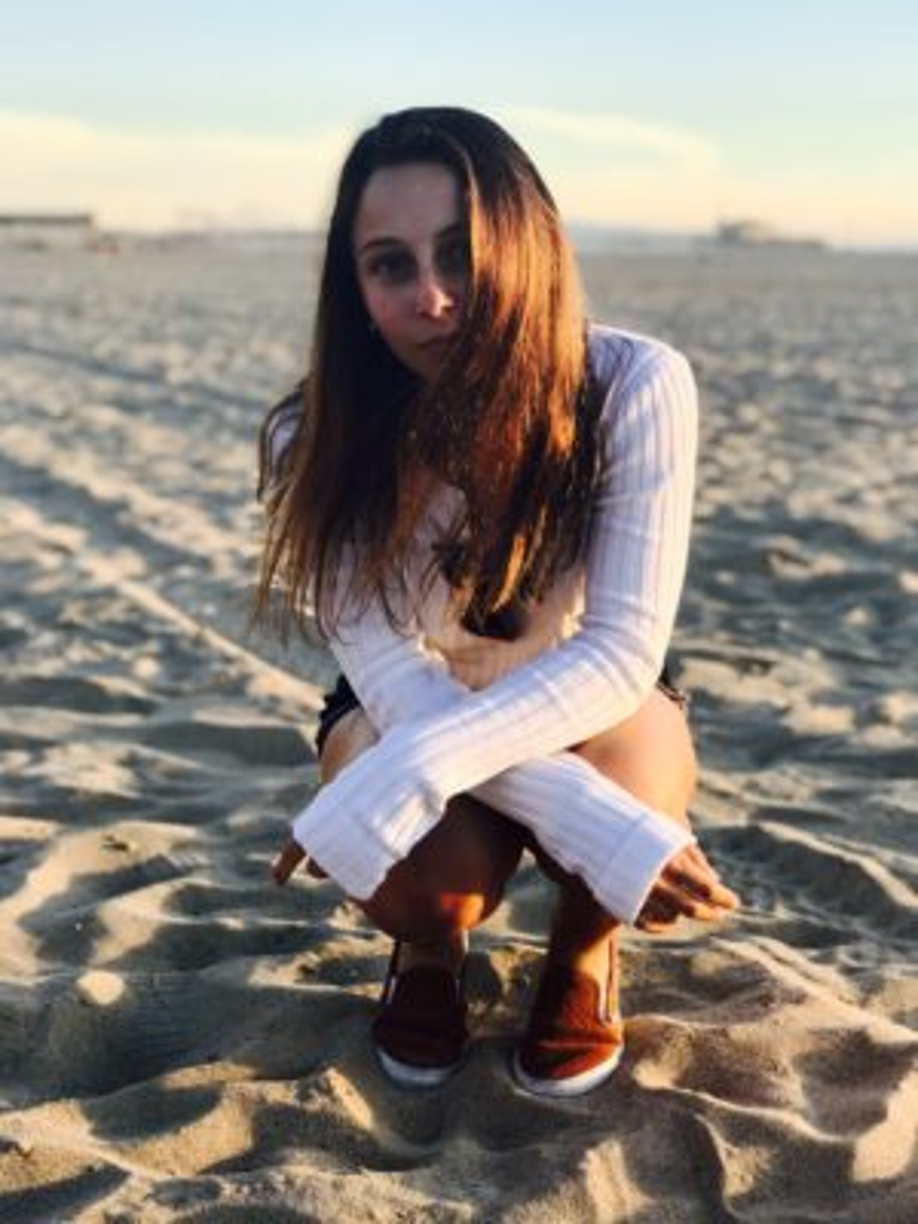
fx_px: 2015
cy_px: 612
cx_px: 459
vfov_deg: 33.8
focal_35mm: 57
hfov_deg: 25.7
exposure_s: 1/176
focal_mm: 6.6
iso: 20
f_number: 2.8
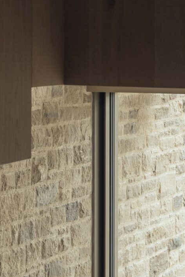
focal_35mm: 164
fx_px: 1264
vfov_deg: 12.5
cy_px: 168
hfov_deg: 8.4
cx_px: 127
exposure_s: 1/8
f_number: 8
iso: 400
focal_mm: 45
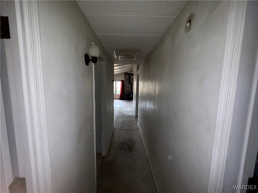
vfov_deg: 85.7
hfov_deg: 102.1
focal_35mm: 14
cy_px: 96
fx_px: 104
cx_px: 129
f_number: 2.2
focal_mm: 2.22
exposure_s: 1/122
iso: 80
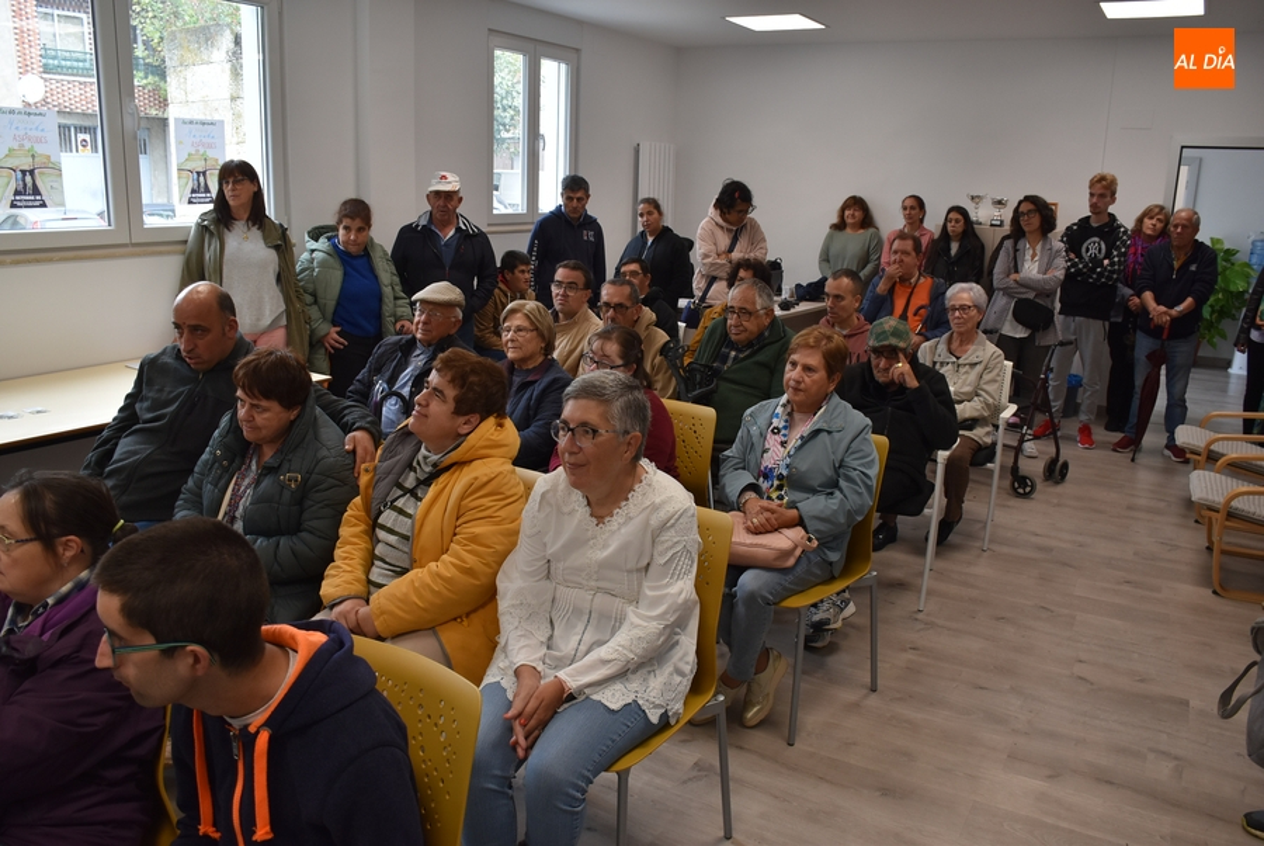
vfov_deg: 48.0
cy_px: 423
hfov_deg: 67.3
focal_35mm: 27
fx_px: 949
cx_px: 632
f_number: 5
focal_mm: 18
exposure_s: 1/100
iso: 400
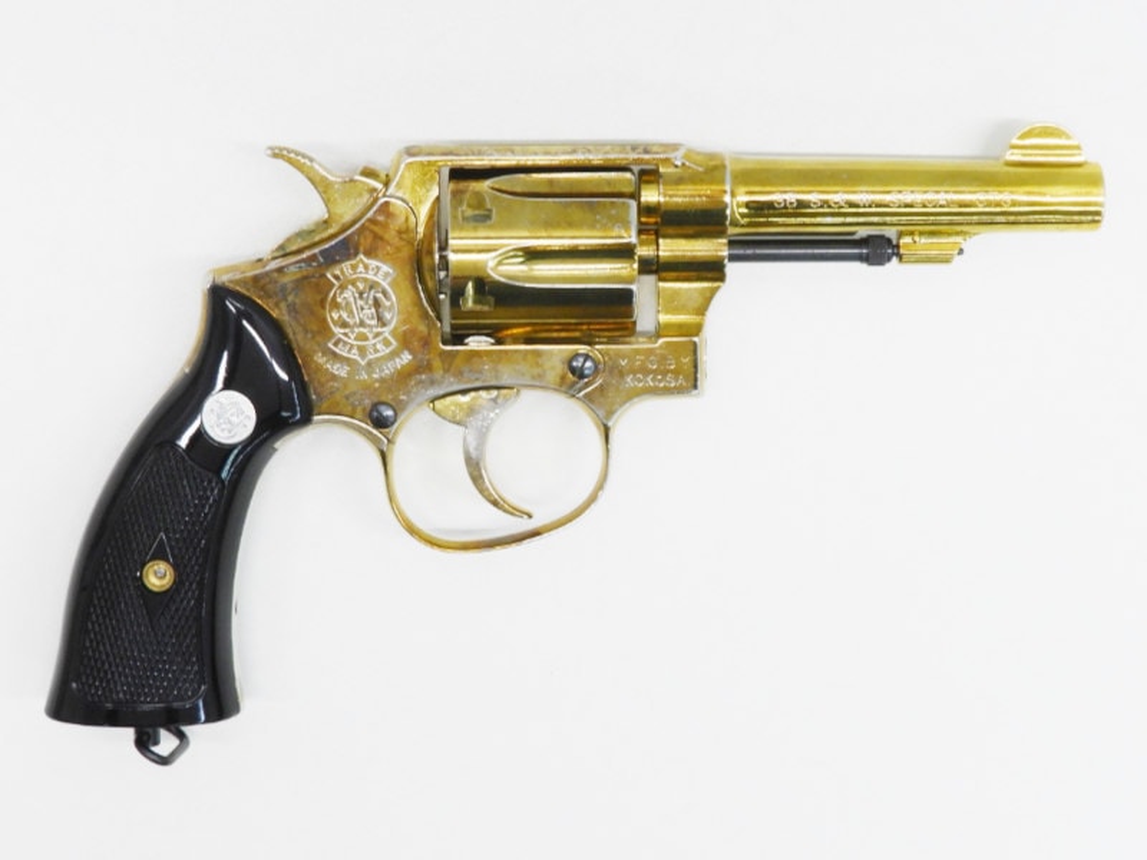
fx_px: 2319
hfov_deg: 27.8
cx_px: 574
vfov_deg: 21.0
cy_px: 430
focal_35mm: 70
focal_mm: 12.5
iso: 200
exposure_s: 1/40
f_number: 7.1
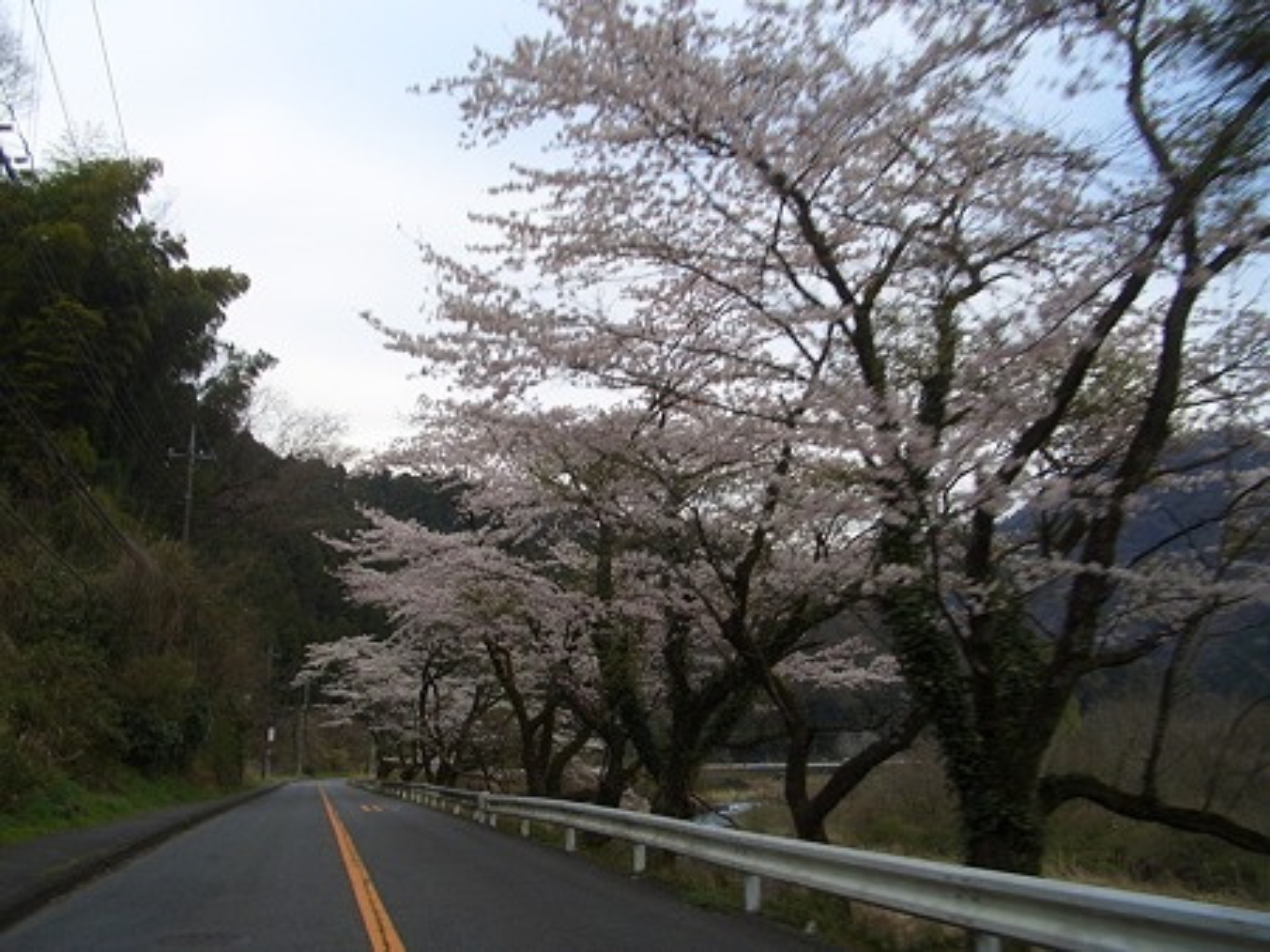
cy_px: 476
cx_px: 635
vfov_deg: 40.7
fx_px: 1284
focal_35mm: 35
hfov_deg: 52.6
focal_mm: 5.8
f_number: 4.3
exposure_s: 1/160
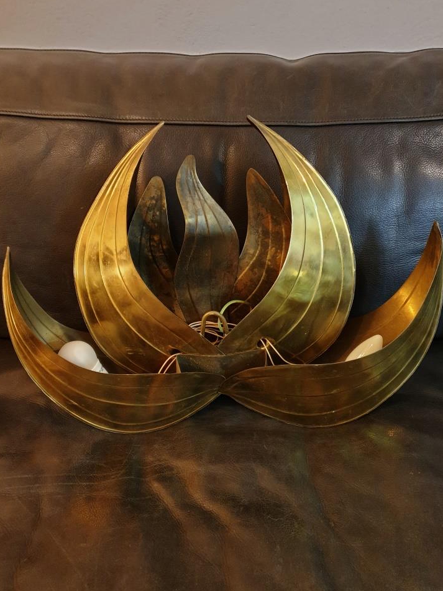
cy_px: 305
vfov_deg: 63.4
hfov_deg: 49.7
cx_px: 215
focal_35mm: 28
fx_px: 478
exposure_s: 1/33
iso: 320
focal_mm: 4.3
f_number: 1.5
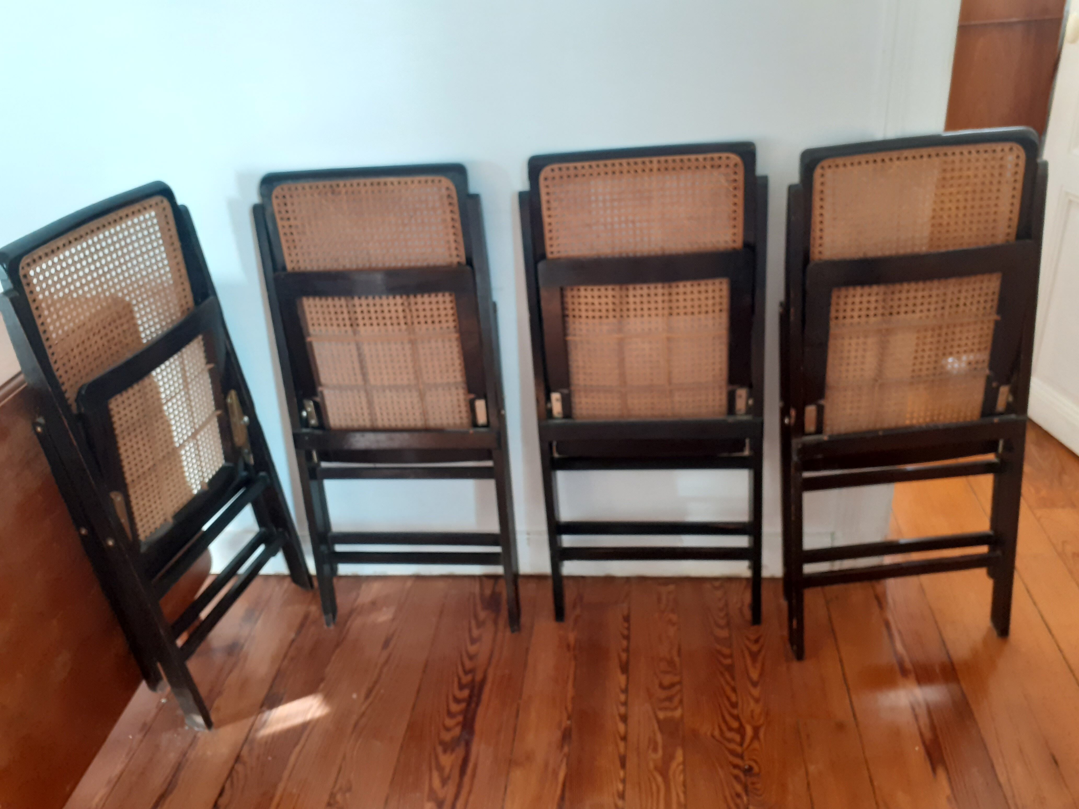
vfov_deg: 51.4
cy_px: 404
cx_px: 540
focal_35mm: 27
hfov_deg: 65.3
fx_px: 842
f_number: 1.9
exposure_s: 1/50
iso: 160
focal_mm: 3.6
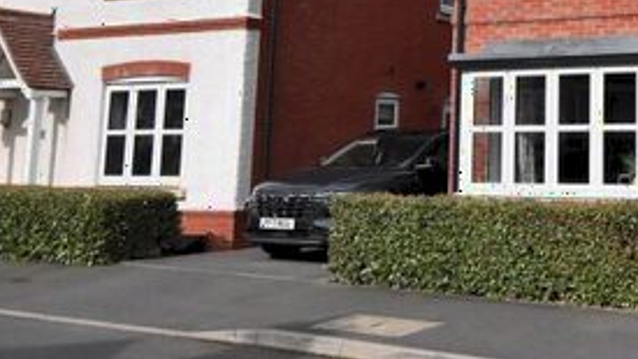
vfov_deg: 20.7
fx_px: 948
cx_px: 715
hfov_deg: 32.4
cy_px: -8
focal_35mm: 56
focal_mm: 14
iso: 1600
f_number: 6.3
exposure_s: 1/4000
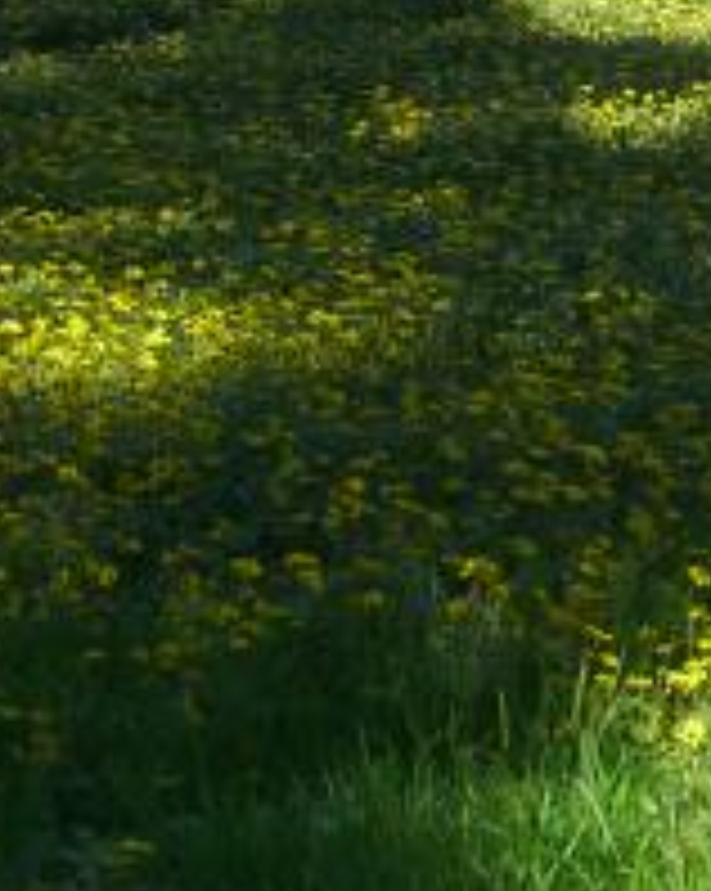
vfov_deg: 15.7
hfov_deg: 12.4
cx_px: 976
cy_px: -27
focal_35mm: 120
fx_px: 3161
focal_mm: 7.9
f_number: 4
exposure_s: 1/320
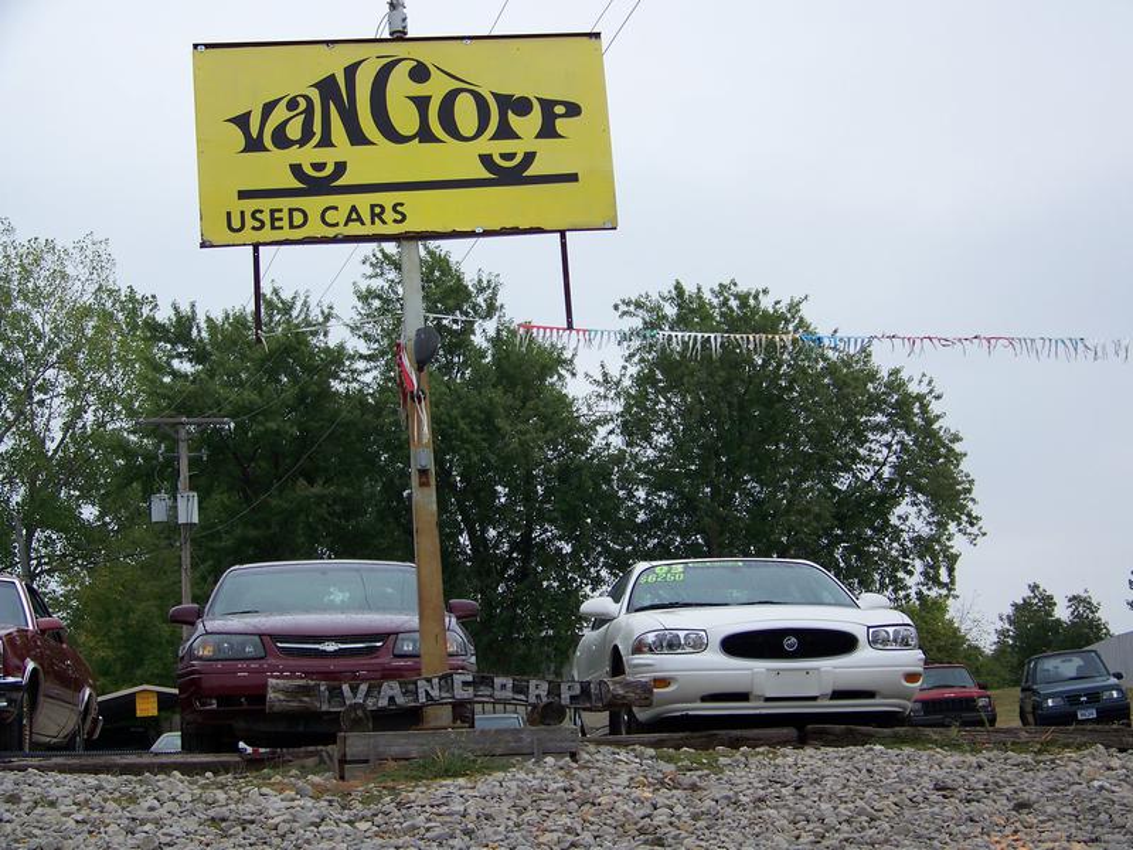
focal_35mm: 70
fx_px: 2291
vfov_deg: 21.0
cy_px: 425
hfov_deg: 27.8
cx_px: 566
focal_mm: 11.7
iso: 64
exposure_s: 1/125
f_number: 3.2
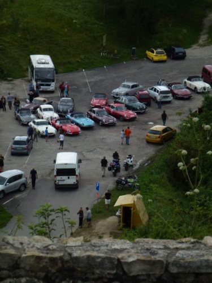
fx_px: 1609
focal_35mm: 197
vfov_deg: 10.0
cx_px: 106
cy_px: 142
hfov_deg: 7.5
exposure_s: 1/160
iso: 100
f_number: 5.5
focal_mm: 35.2
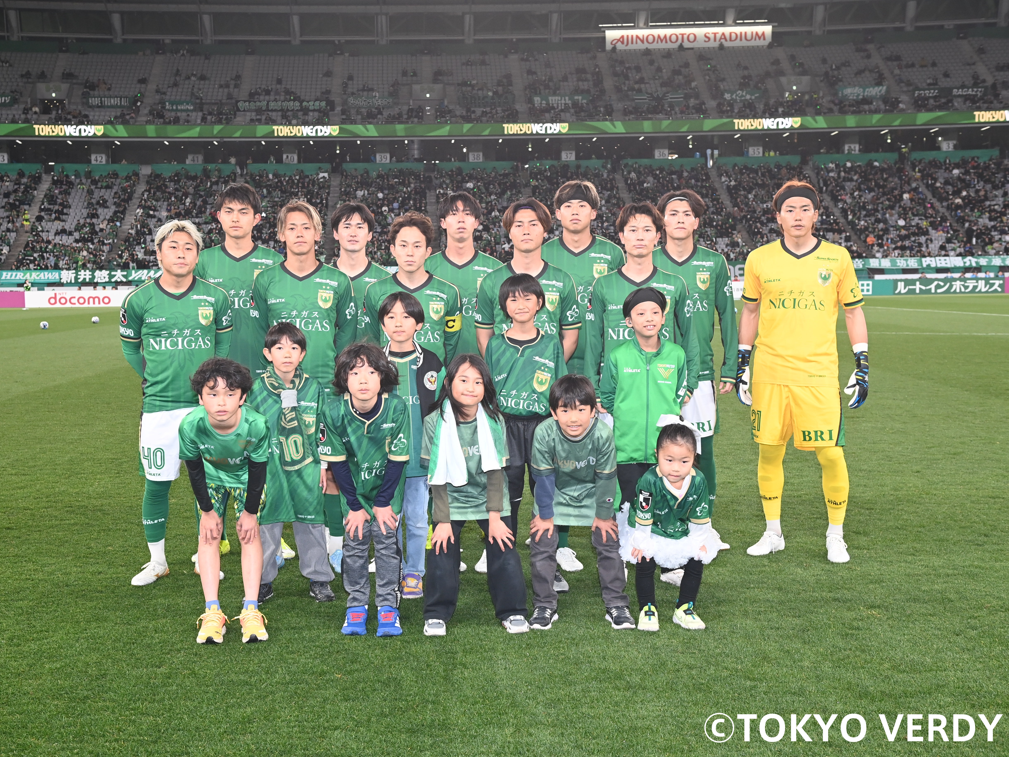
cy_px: 383
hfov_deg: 41.2
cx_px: 459
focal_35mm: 46
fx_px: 1341
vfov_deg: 31.5
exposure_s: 1/250
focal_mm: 42
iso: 2000
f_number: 6.3
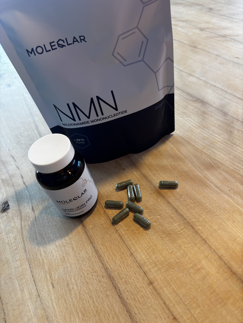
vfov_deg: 67.3
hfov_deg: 53.1
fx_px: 243
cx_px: 122
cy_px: 162
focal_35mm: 26
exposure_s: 1/100
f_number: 1.6
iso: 100
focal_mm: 5.96
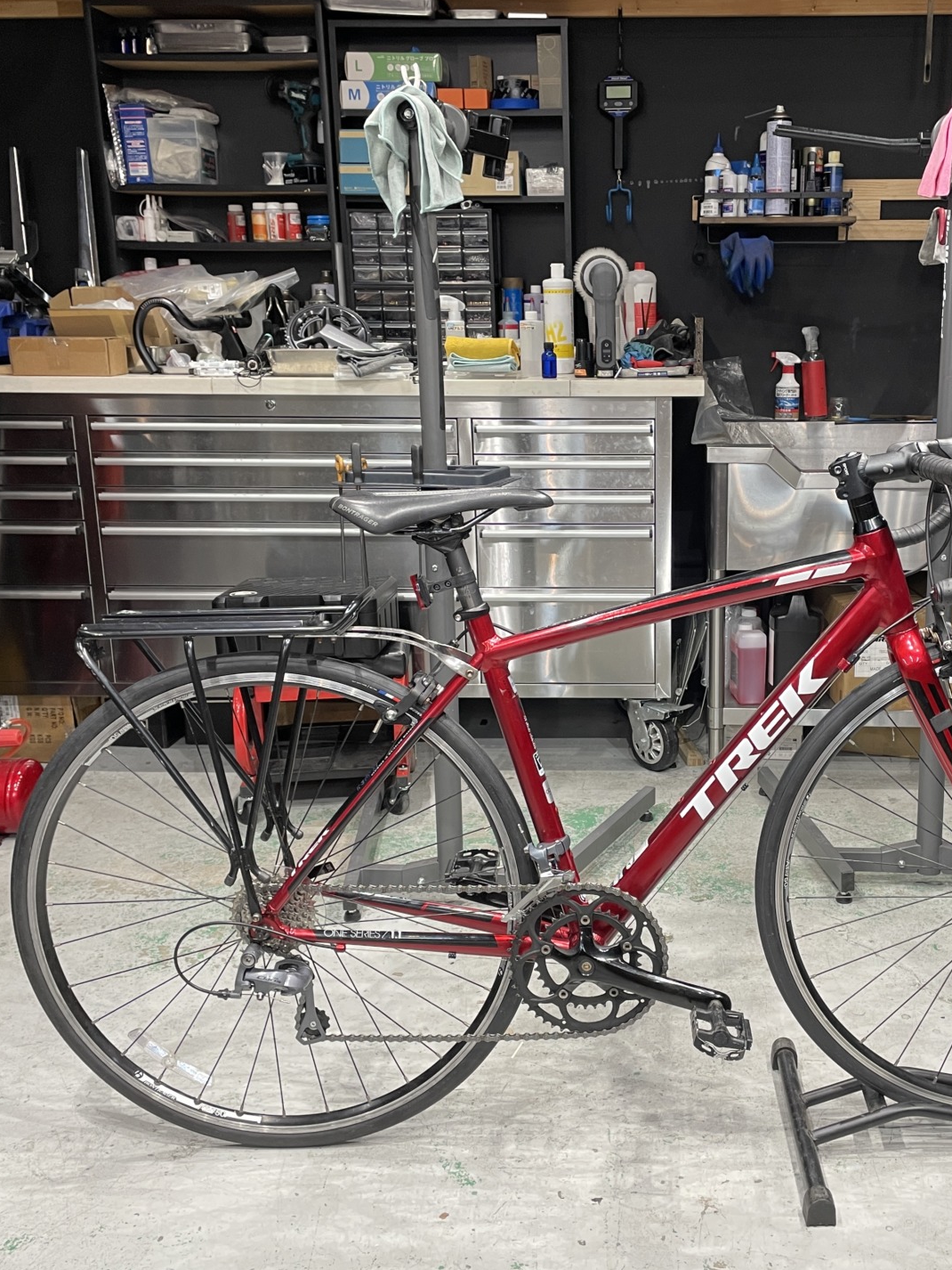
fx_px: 1283
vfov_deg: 52.6
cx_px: 646
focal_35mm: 35
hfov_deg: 40.1
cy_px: 632
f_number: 1.6
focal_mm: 4.2
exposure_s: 1/50
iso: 80
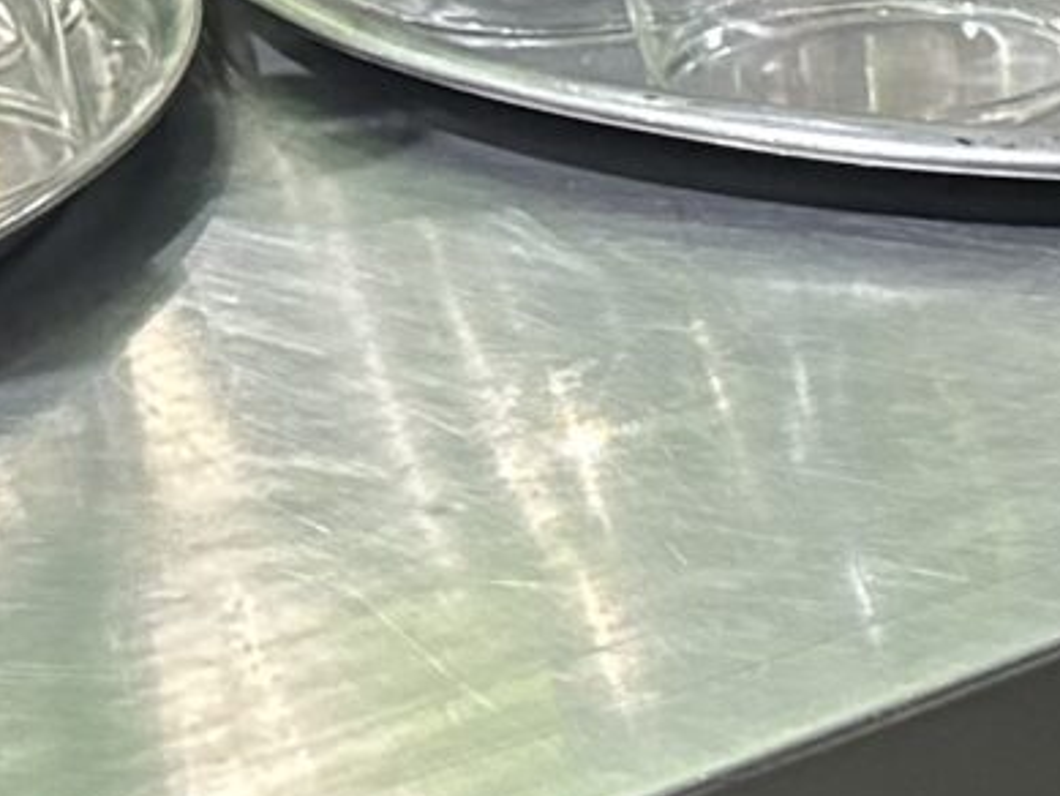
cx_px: 2213
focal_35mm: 158
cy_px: 1096
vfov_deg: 9.2
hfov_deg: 11.2
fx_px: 4840
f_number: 1.78
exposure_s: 1/33
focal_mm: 6.86
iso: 640
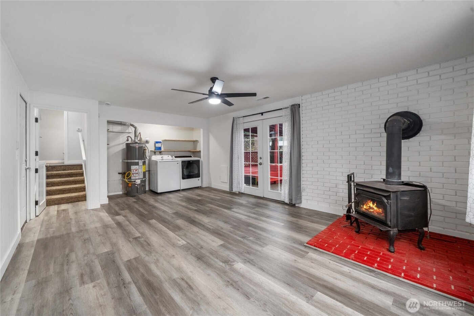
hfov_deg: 108.3
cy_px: 158
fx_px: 171
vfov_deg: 85.5
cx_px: 237
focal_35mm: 13
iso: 1000
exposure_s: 1/2
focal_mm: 13
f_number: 7.1
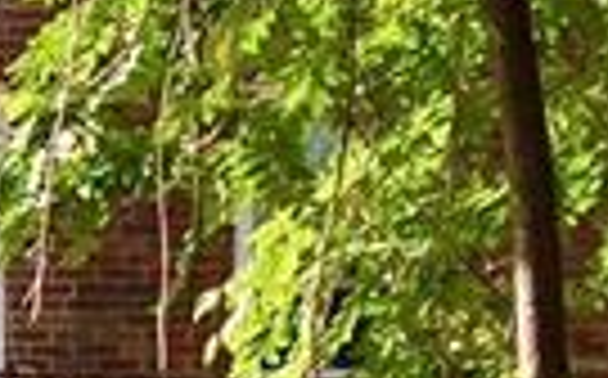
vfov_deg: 5.3
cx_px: -793
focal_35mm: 233
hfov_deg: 8.3
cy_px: 1161
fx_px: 3856
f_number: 2.2
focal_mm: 4.15
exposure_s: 1/527
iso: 32
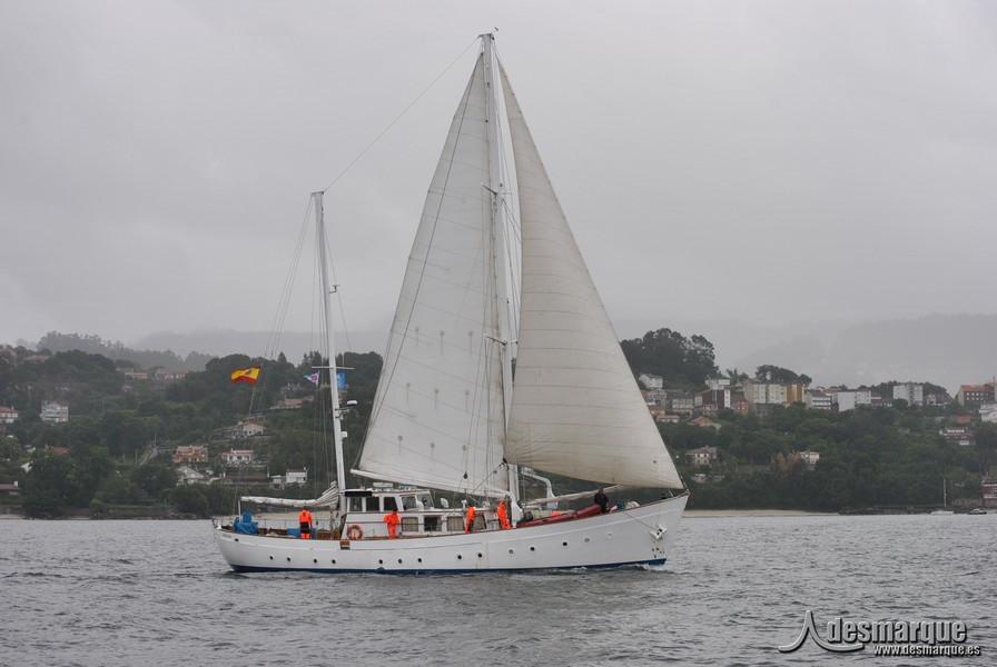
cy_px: 334
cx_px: 498
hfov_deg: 24.6
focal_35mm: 82
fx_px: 2288
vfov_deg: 16.6
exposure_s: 1/200
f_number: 7.1
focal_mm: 55
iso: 100
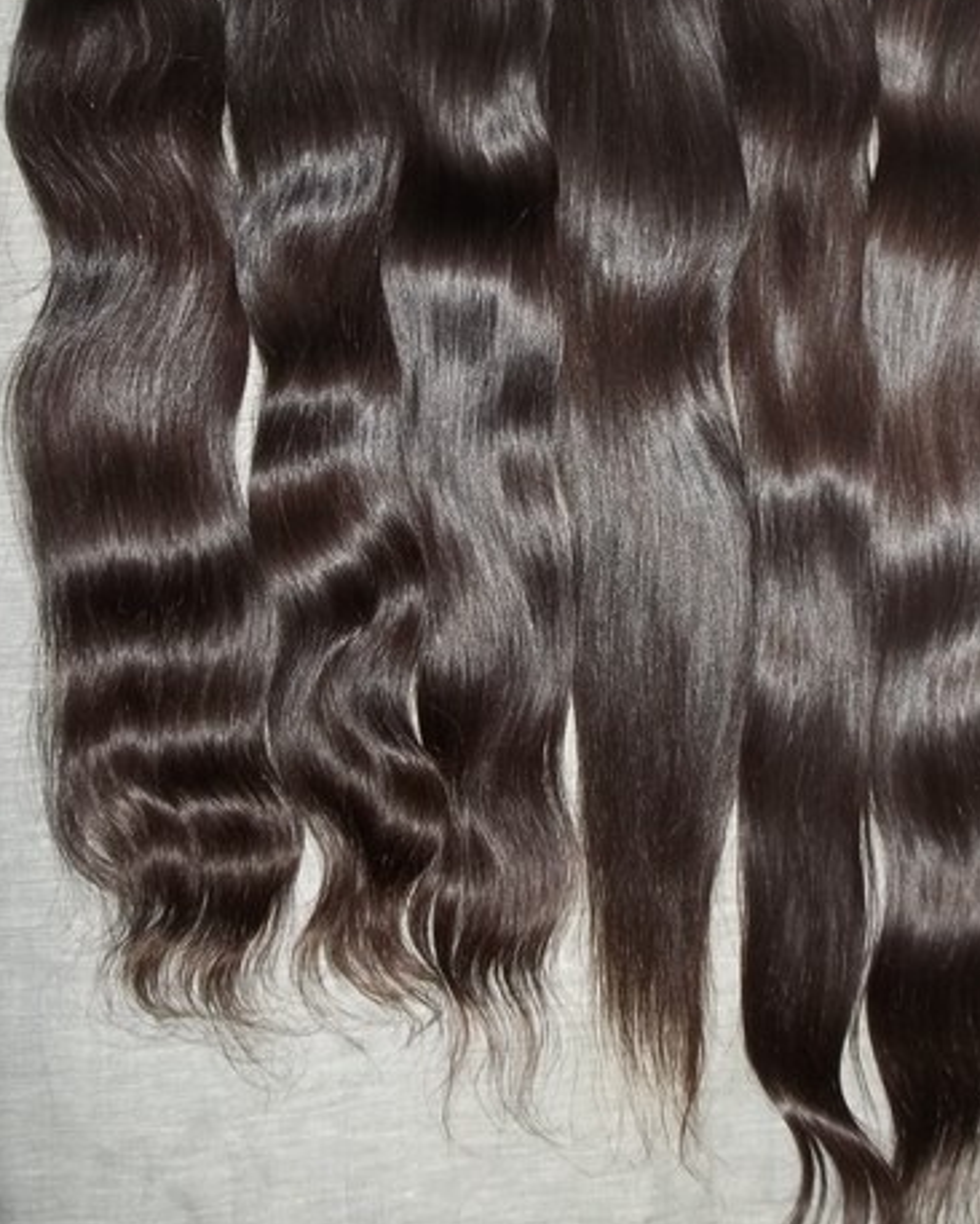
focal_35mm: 47
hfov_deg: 32.0
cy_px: 425
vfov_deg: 39.1
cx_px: 573
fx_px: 1703
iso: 64
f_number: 3.3
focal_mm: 5.9
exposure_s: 1/30
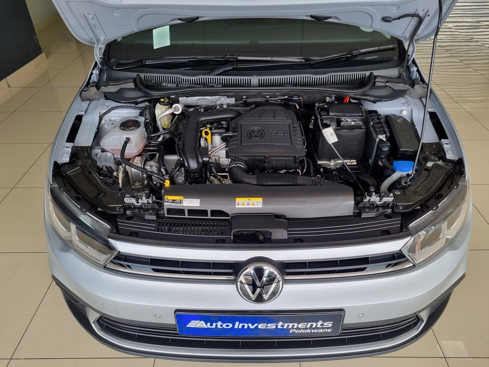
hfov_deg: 67.3
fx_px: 367
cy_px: 184
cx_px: 244
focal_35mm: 26
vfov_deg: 53.1
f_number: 1.8
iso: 50
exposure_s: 1/145
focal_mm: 5.4
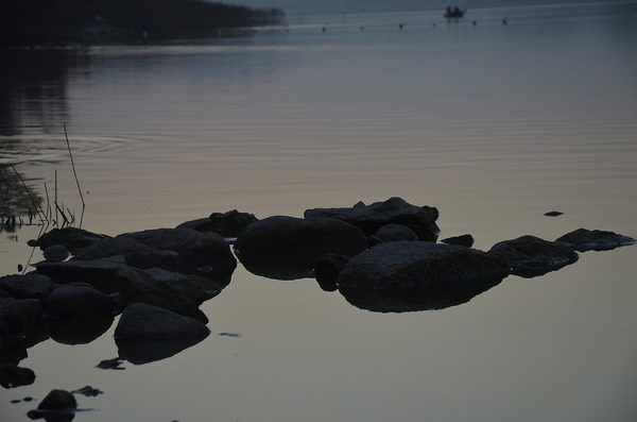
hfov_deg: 13.7
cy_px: 211
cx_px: 318
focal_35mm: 150
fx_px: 2648
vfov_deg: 9.1
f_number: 8
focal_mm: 100
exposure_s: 1/250
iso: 400
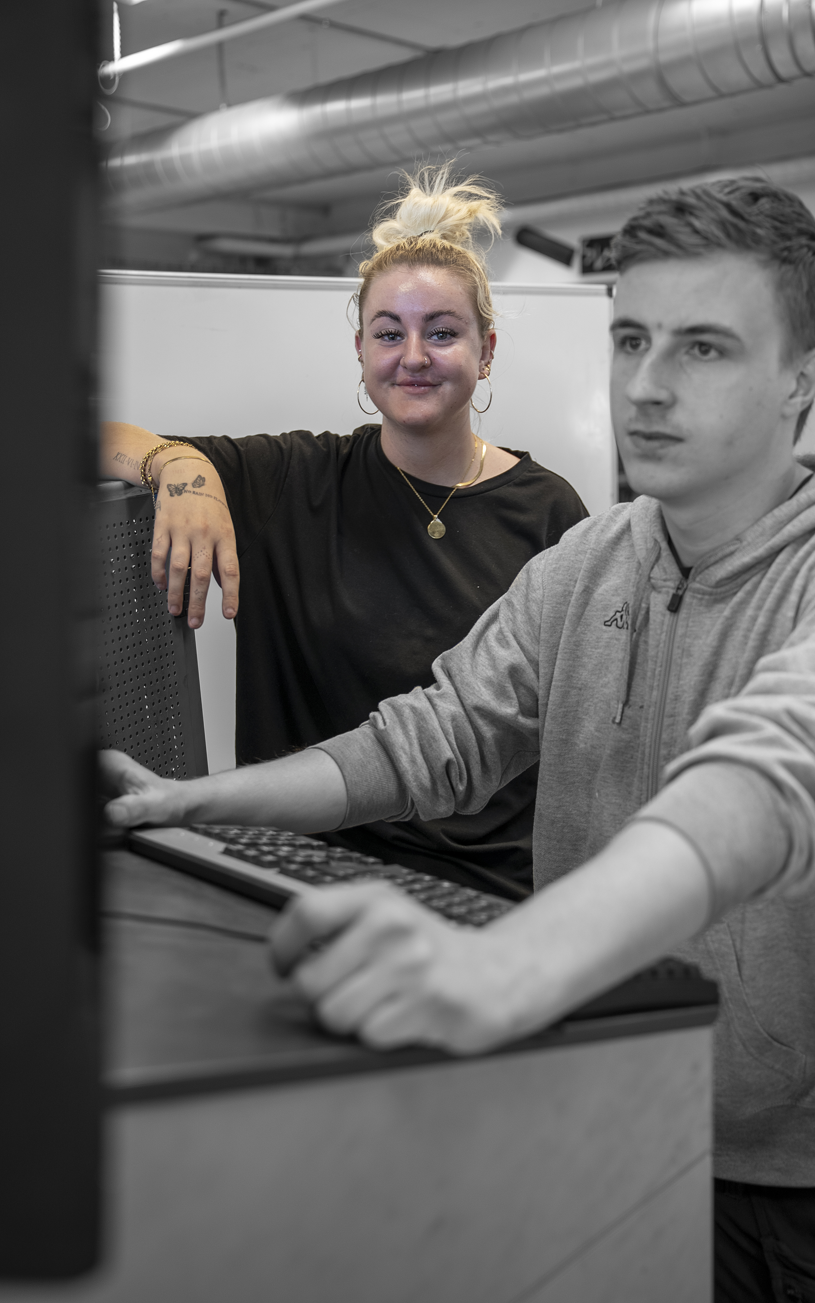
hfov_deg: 36.3
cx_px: 429
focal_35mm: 35
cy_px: 646
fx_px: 1244
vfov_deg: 55.3
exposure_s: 1/40
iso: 200
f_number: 2.8
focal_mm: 34
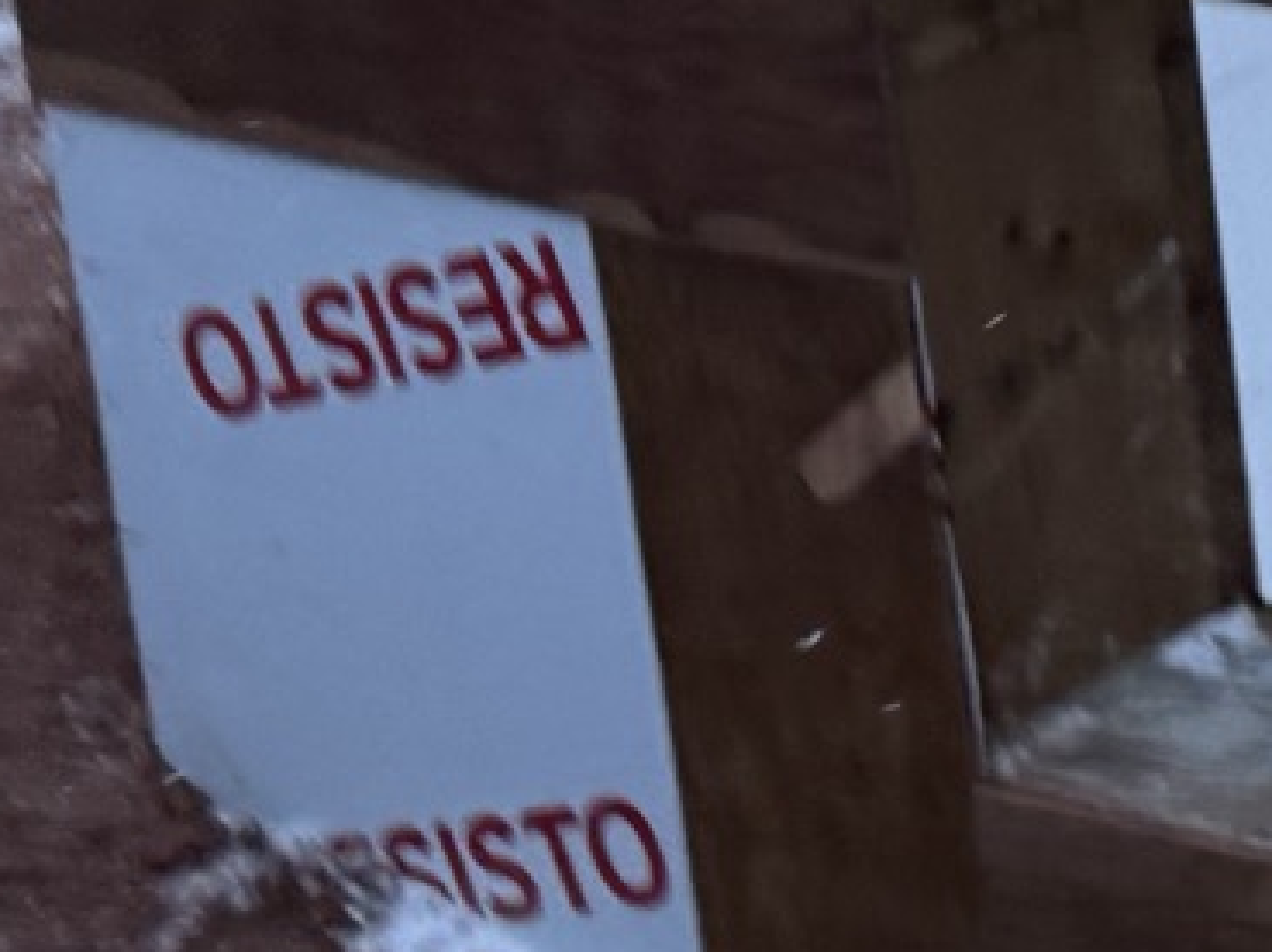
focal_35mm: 125
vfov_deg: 10.9
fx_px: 4589
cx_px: 3216
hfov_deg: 12.1
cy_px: -883
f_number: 1.78
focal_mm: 6.76
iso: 250
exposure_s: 1/60
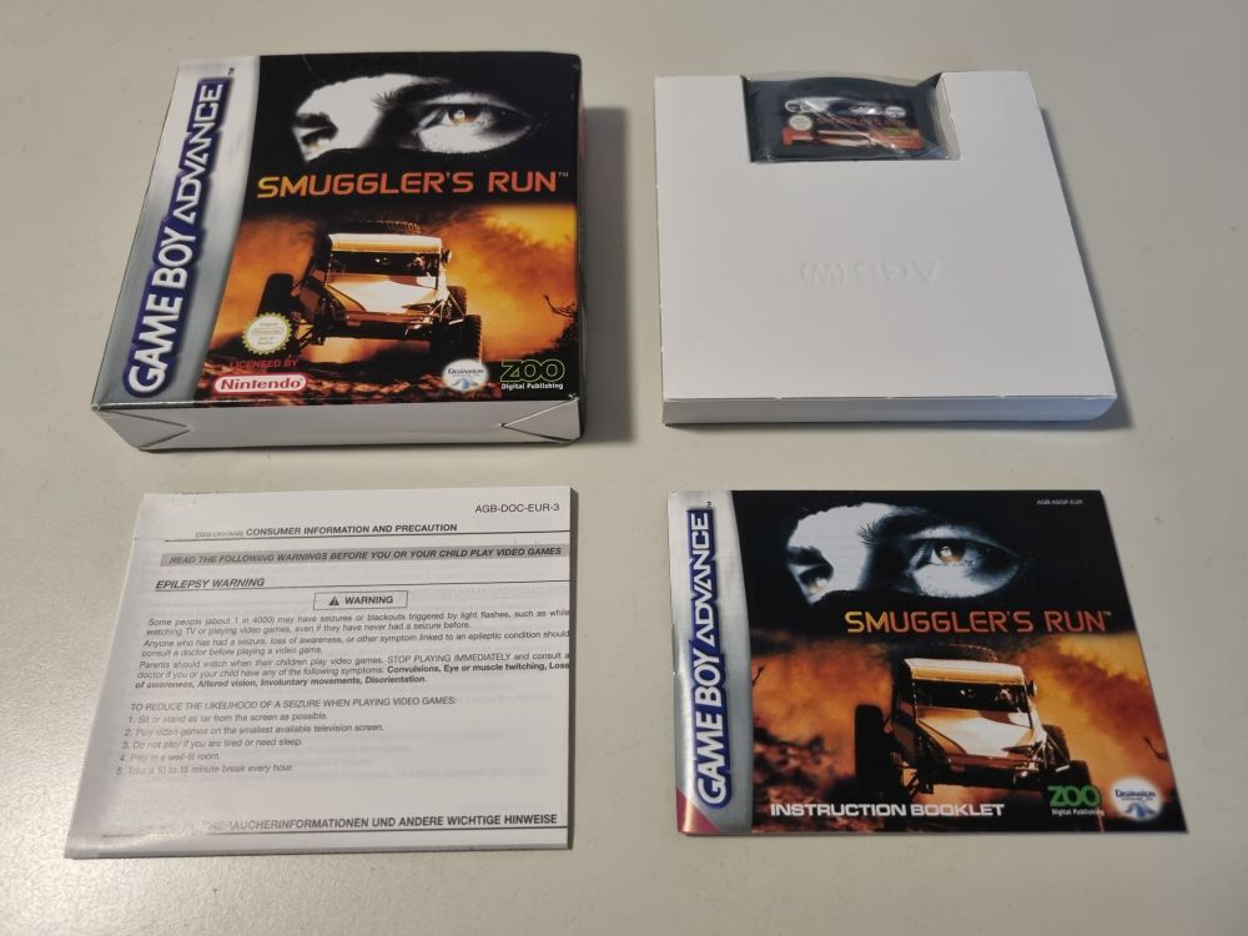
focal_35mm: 26
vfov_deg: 53.1
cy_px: 468
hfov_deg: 67.3
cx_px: 624
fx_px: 937
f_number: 1.8
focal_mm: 5.4
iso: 200
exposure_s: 1/50
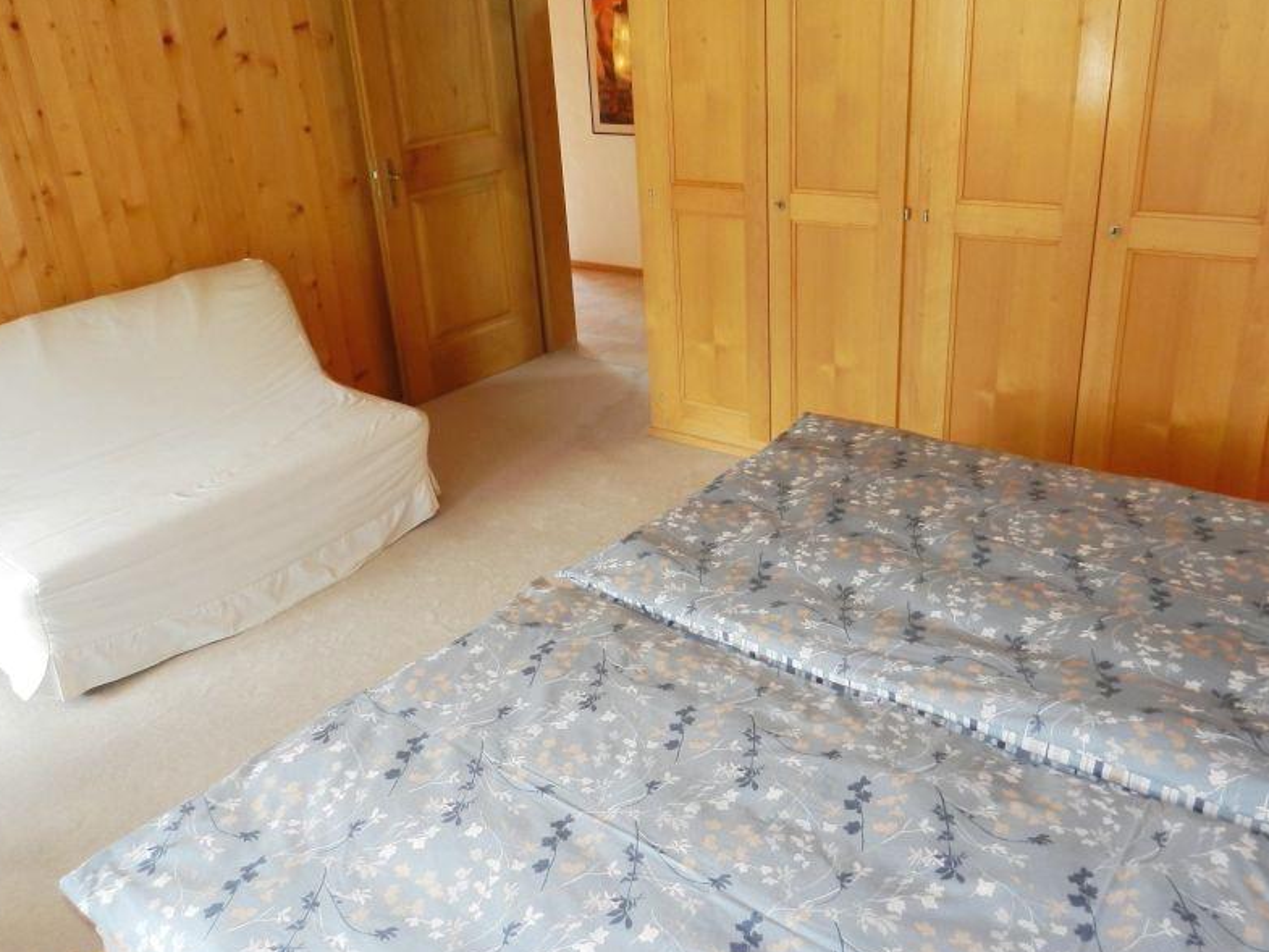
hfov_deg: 59.9
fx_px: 1100
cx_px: 597
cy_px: 454
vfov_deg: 46.8
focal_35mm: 30
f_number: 3.4
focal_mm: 4
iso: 200
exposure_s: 1/30
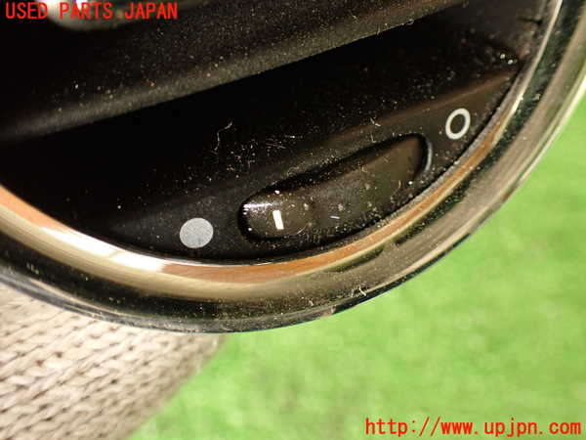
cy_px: 220
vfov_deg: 44.2
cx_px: 293
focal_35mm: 32
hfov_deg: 56.8
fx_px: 542
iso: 400
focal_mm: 5.79
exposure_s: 1/30
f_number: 2.4
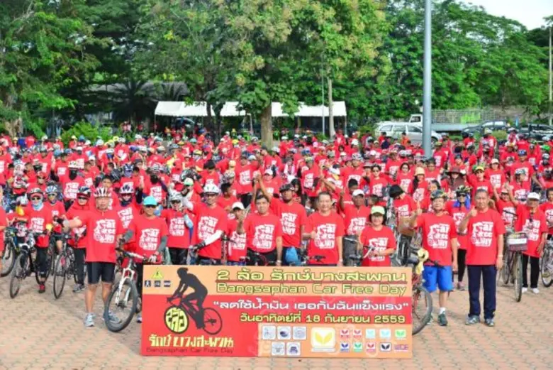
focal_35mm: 58
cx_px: 276
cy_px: 185
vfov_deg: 23.4
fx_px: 891
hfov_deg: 34.5
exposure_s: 1/640
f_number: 8
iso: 3600
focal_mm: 58
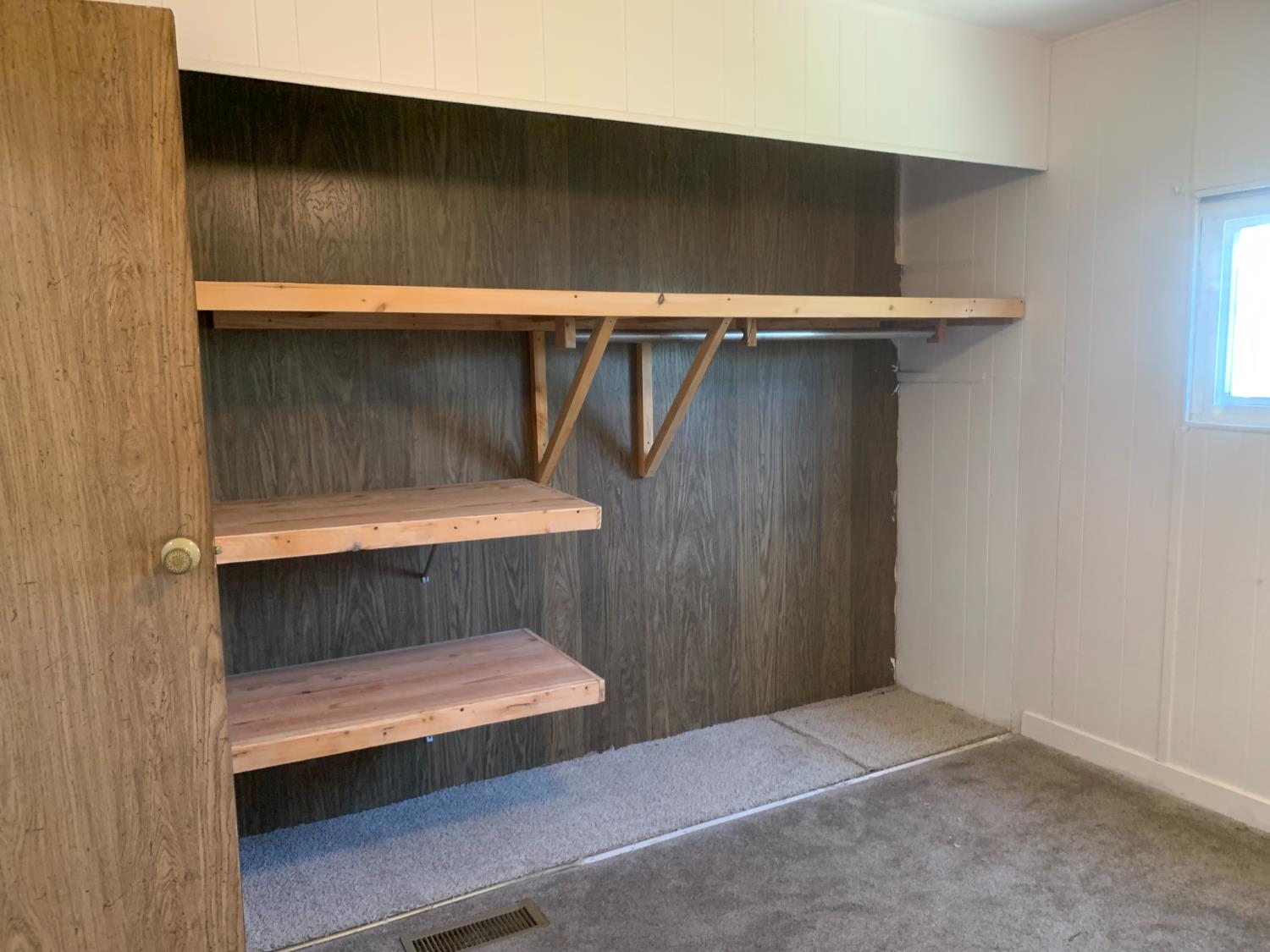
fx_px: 954
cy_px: 476
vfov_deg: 53.1
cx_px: 635
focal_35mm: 26
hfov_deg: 67.3
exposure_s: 1/60
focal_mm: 4.25
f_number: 1.8
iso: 320
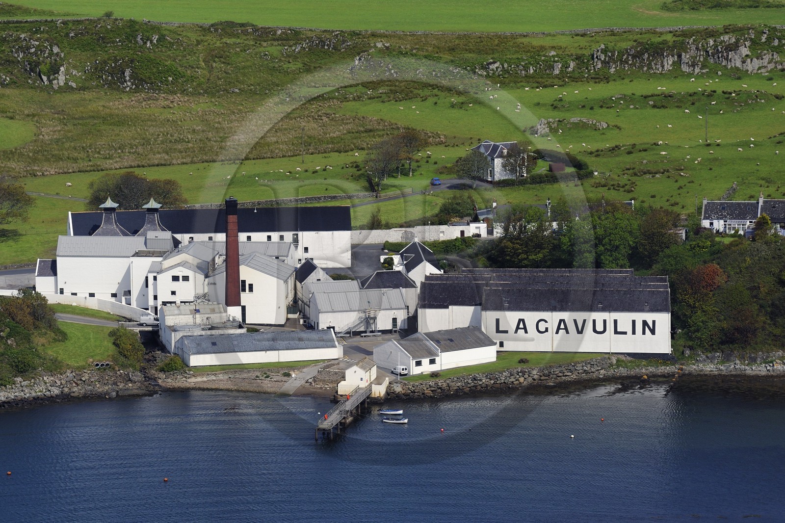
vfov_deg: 6.9
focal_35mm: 200
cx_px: 392
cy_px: 262
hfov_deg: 10.3
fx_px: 4360
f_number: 11
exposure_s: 1/800
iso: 400
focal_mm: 200
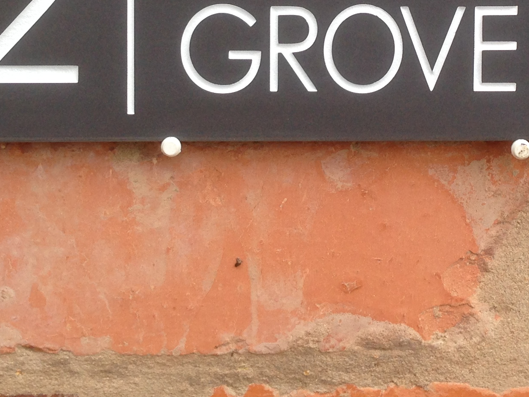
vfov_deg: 16.4
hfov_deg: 22.4
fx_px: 1330
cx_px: 357
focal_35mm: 87
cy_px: -48
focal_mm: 4.12
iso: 50
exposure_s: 1/211
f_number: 2.4
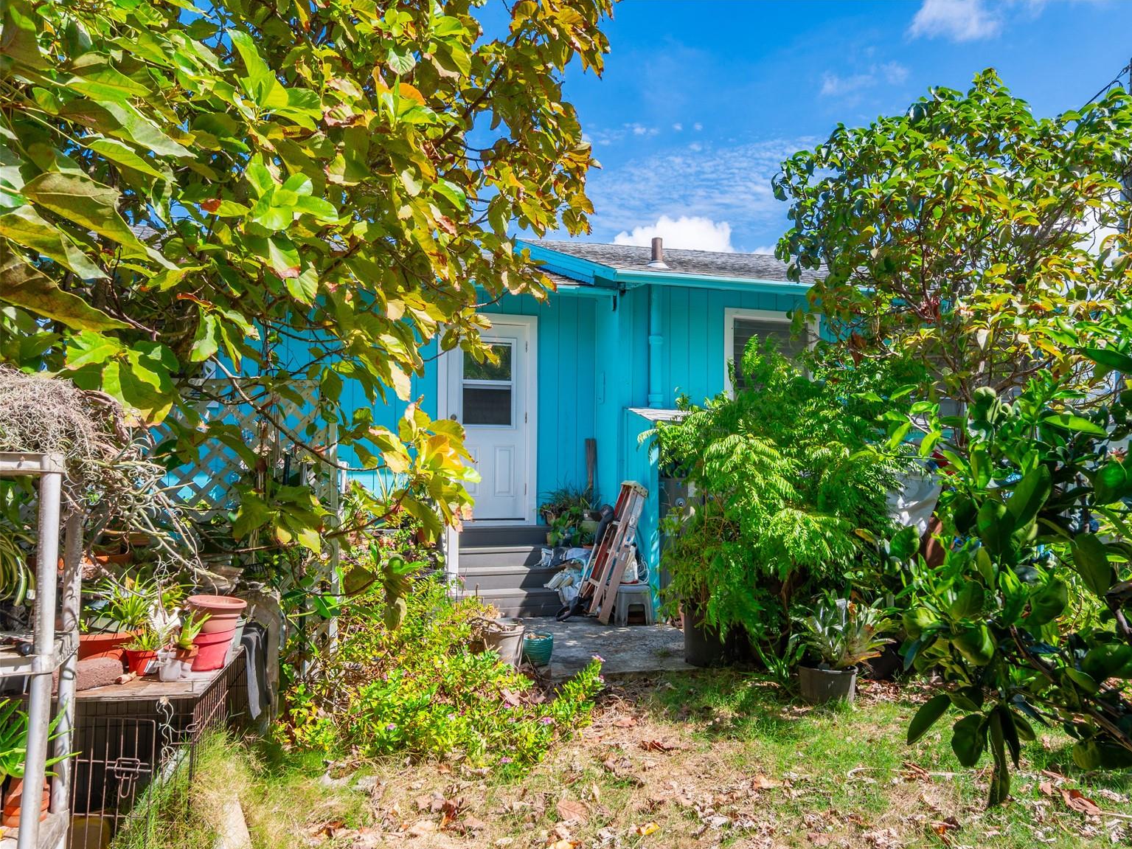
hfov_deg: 69.4
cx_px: 589
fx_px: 817
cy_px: 441
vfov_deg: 54.9
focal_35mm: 25
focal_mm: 12
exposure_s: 1/1250
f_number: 7.1
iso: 200
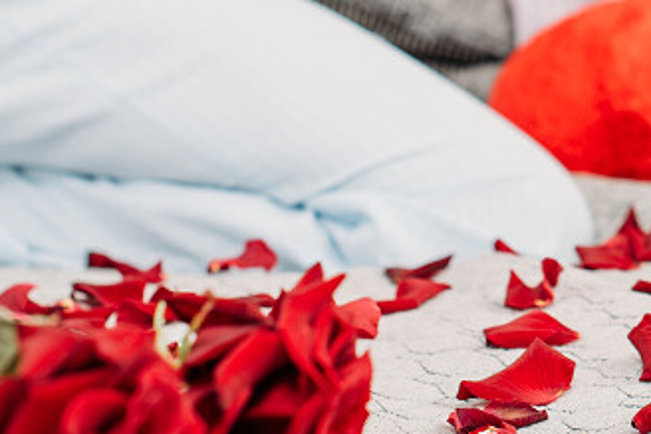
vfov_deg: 7.0
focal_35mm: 195
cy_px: 6
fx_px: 3528
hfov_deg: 10.4
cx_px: 770
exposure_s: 1/160
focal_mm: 50
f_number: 4.5
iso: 125
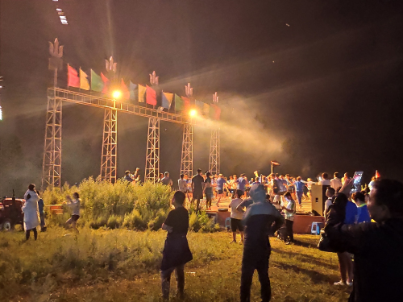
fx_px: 244
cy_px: 151
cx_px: 202
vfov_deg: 63.4
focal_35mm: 21
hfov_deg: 79.0
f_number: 1.8
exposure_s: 1/10
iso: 5312
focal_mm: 4.22
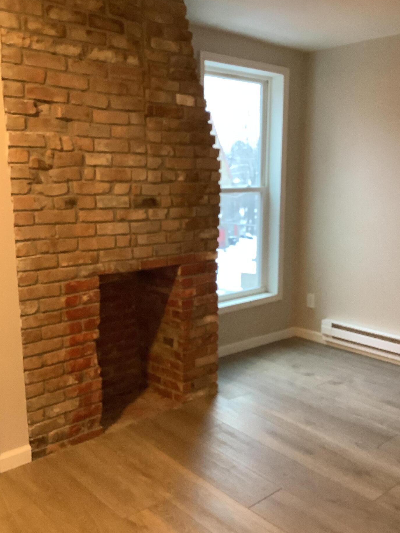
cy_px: 279
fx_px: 524
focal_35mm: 34
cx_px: 195
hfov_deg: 41.8
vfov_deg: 53.9
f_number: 2.4
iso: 200
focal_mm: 3.3
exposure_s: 1/50
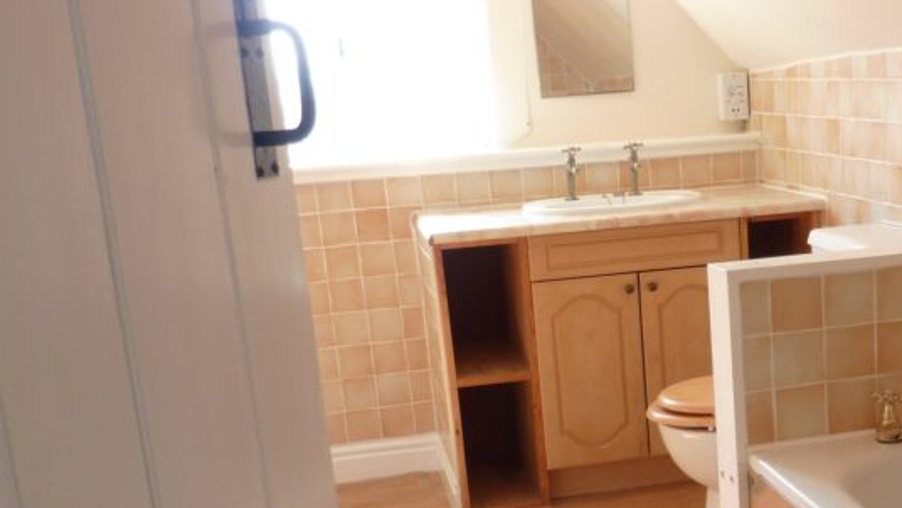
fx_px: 1244
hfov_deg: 38.7
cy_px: 419
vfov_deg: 22.7
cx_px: 690
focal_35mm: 52
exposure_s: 1/25
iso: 80
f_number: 3.3
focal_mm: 4.1
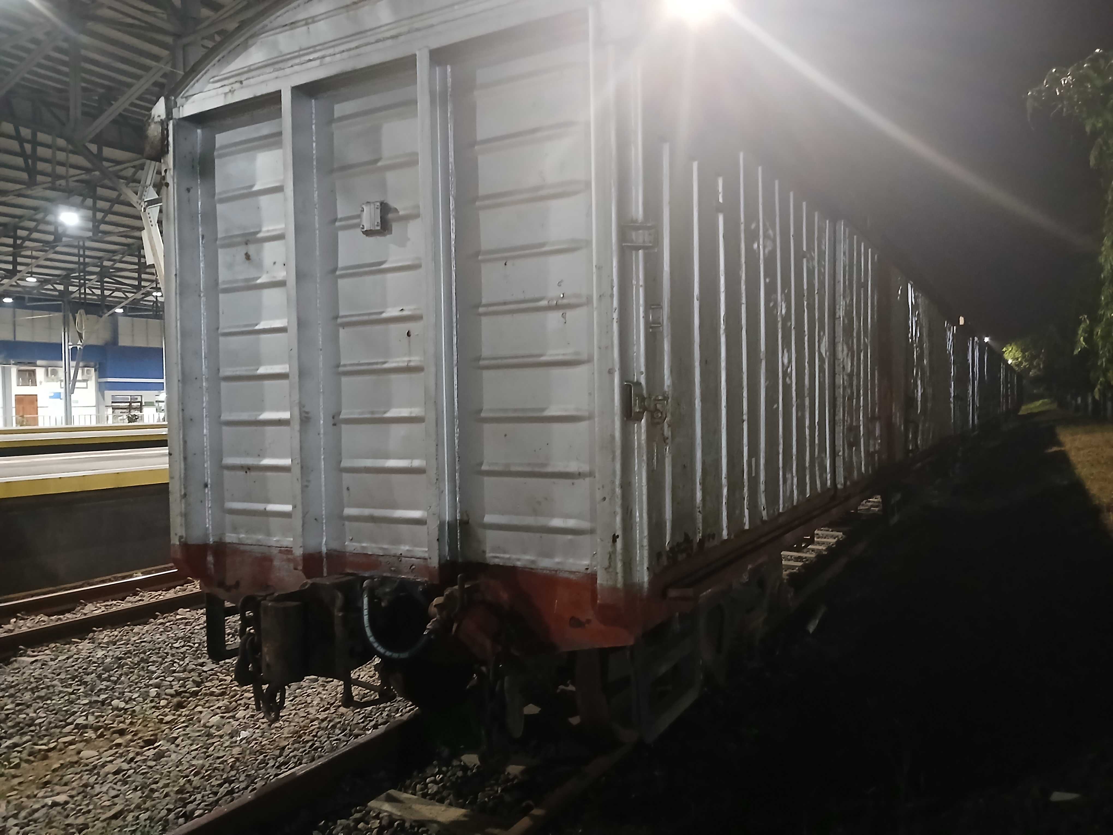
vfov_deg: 53.1
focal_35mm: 26
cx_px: 556
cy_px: 418
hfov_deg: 67.3
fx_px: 836
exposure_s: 1/20
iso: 1000
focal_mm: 3.98
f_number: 1.8
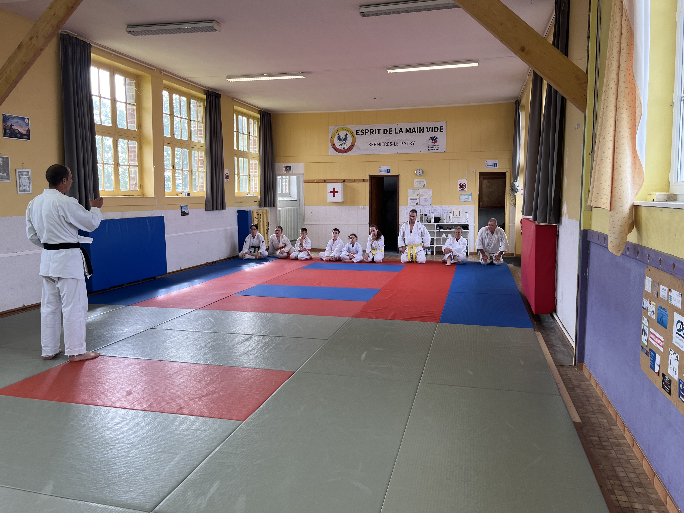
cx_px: 330
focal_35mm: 27
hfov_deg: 65.3
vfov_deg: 51.3
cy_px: 251
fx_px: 533
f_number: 1.6
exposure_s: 1/171
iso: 40
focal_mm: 5.1
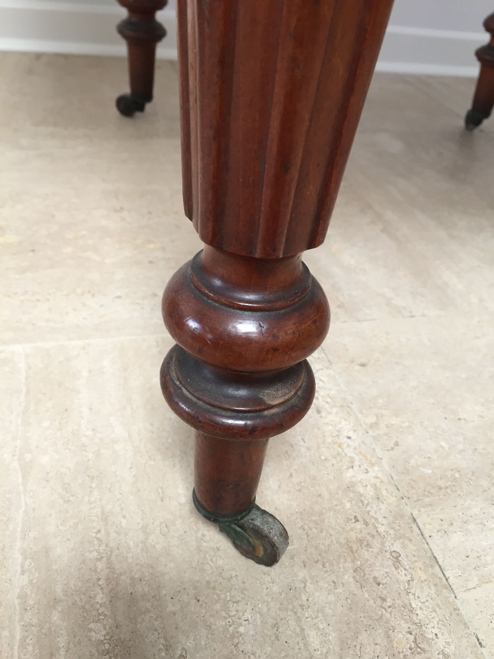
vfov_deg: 61.7
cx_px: 247
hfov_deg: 48.2
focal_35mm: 29
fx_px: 552
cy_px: 330
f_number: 2.2
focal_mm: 4.15
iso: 80
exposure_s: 1/33
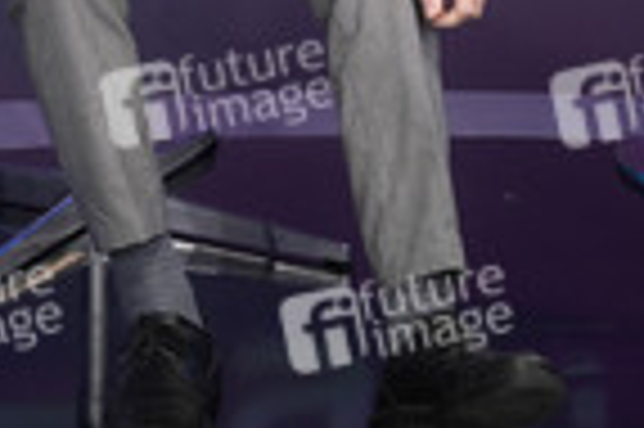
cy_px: -243
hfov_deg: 13.9
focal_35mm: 142
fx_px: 2537
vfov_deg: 9.3
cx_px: -173
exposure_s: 1/250
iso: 640
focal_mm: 30
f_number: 2.2
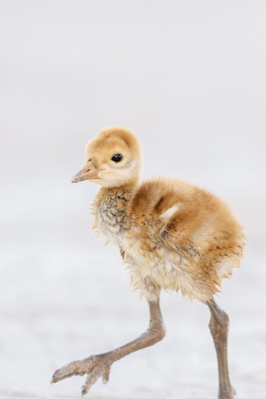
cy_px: 249
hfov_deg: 3.5
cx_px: 148
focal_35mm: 388
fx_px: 4300
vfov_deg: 5.3
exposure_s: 1/640
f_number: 2.8
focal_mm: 300
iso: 2000
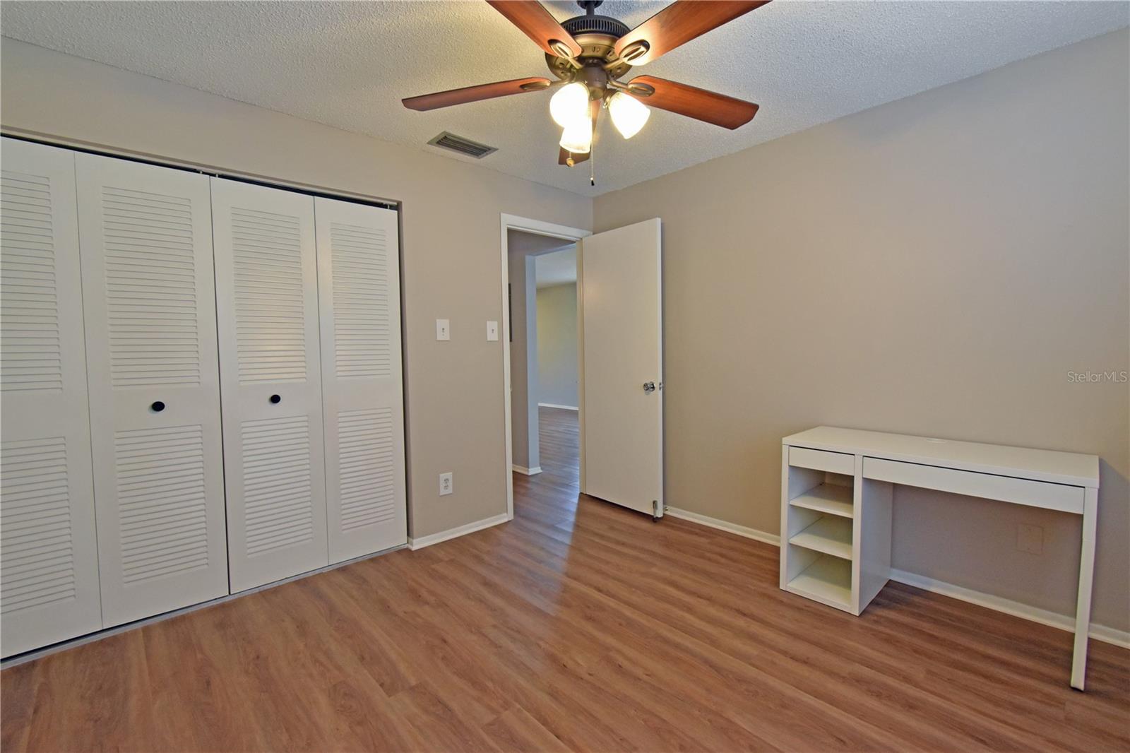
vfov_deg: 77.3
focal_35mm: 15
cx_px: 565
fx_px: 471
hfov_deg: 100.4
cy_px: 376
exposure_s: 1/15
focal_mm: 10
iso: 1000
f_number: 10
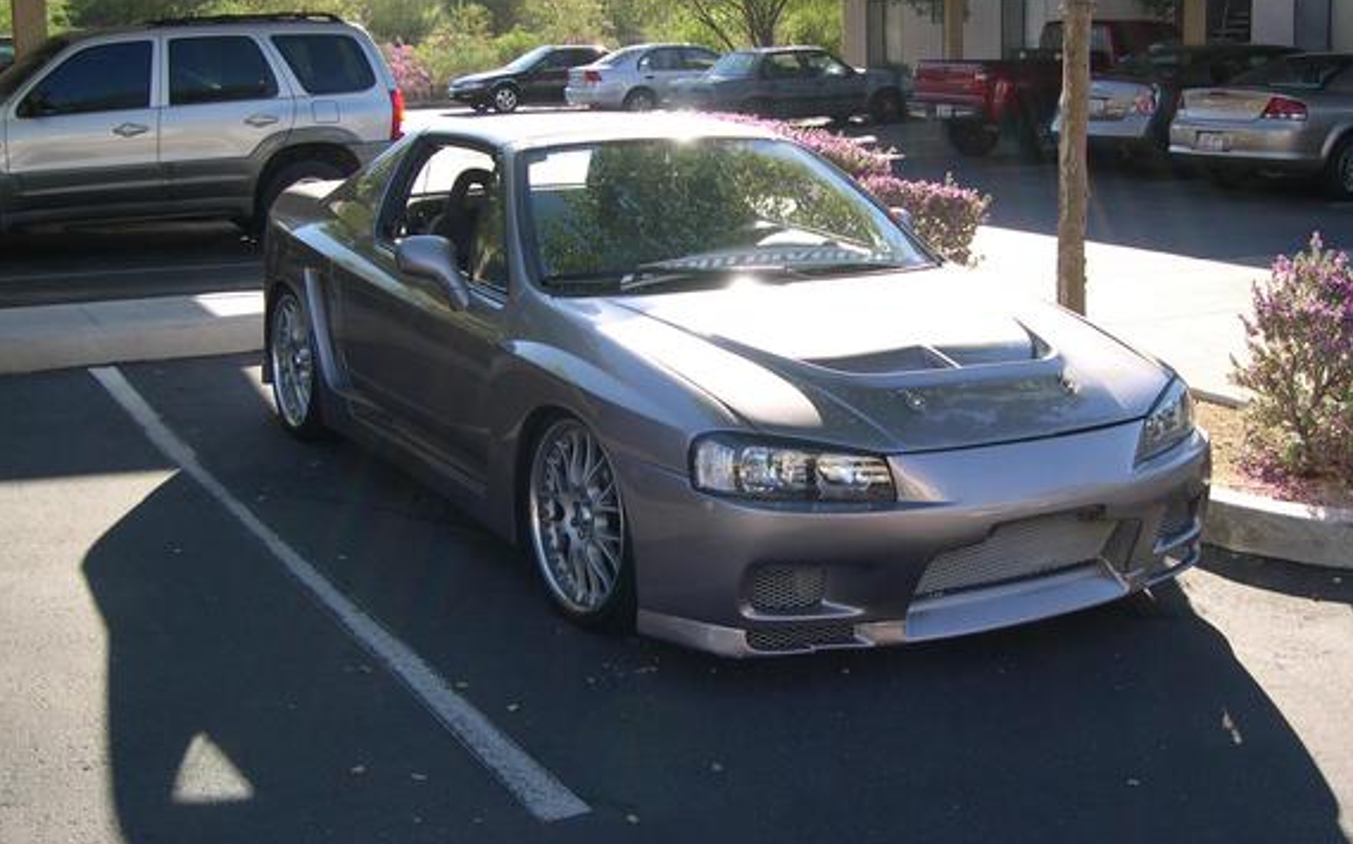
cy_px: 367
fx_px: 1658
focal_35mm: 45
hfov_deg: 44.4
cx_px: 676
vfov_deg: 28.5
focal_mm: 9
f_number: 8
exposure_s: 1/320
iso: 100
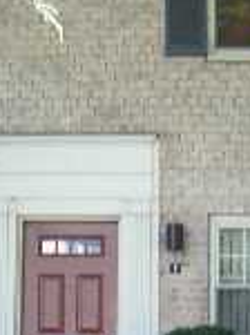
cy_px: 214
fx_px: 1178
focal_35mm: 122
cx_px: 100
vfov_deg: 16.1
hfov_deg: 12.1
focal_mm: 6.2
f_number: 2.7
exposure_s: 1/80
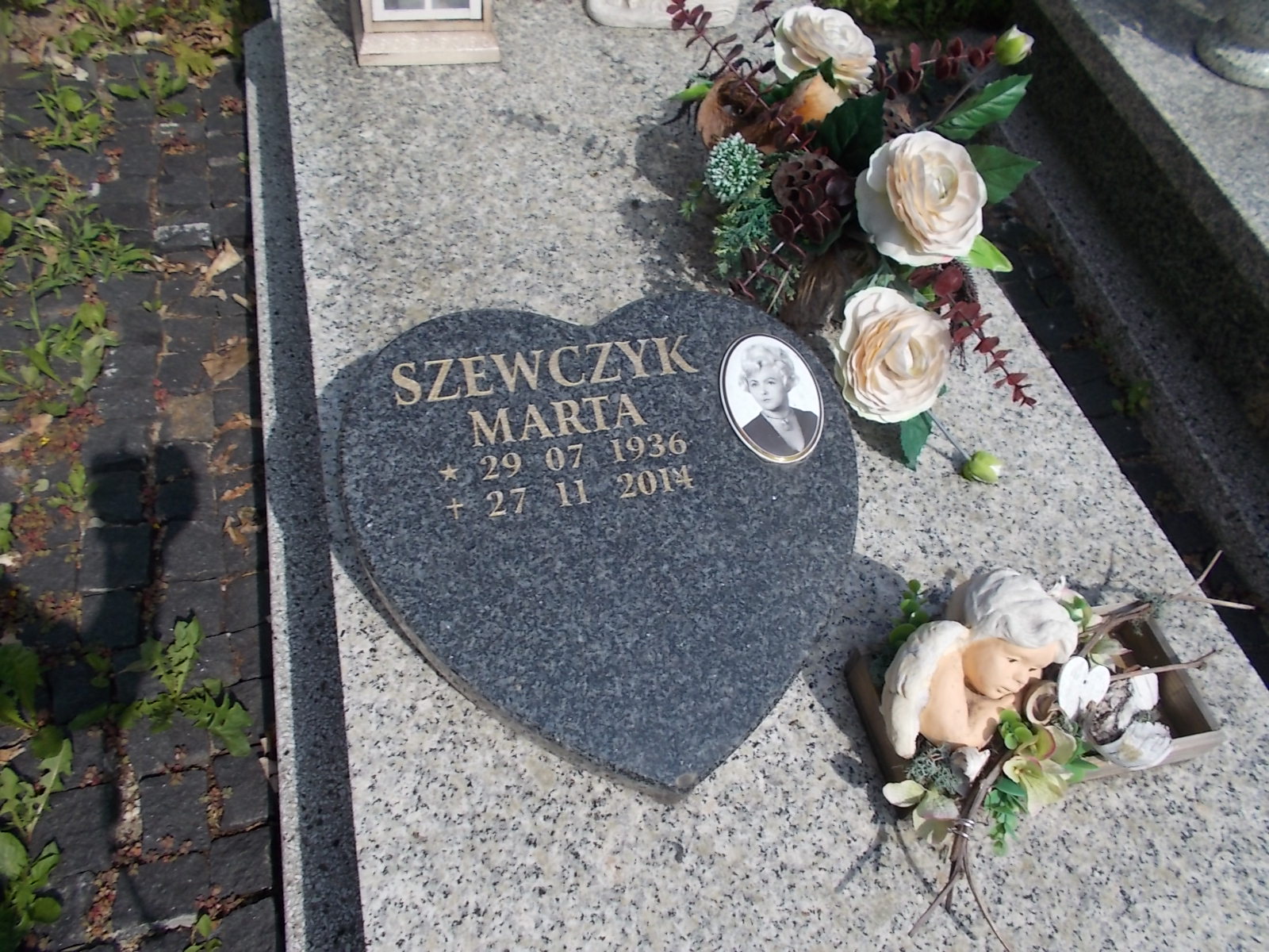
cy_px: 476
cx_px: 634
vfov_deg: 53.1
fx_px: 953
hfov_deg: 67.3
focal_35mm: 26
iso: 80
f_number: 8
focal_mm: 4.6
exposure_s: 1/320
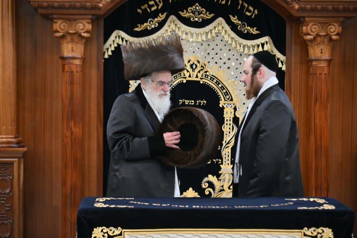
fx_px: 1190
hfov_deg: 17.1
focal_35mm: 120
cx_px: 178
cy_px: 119
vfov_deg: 11.4
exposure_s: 1/160
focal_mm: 120
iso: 1600
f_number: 4
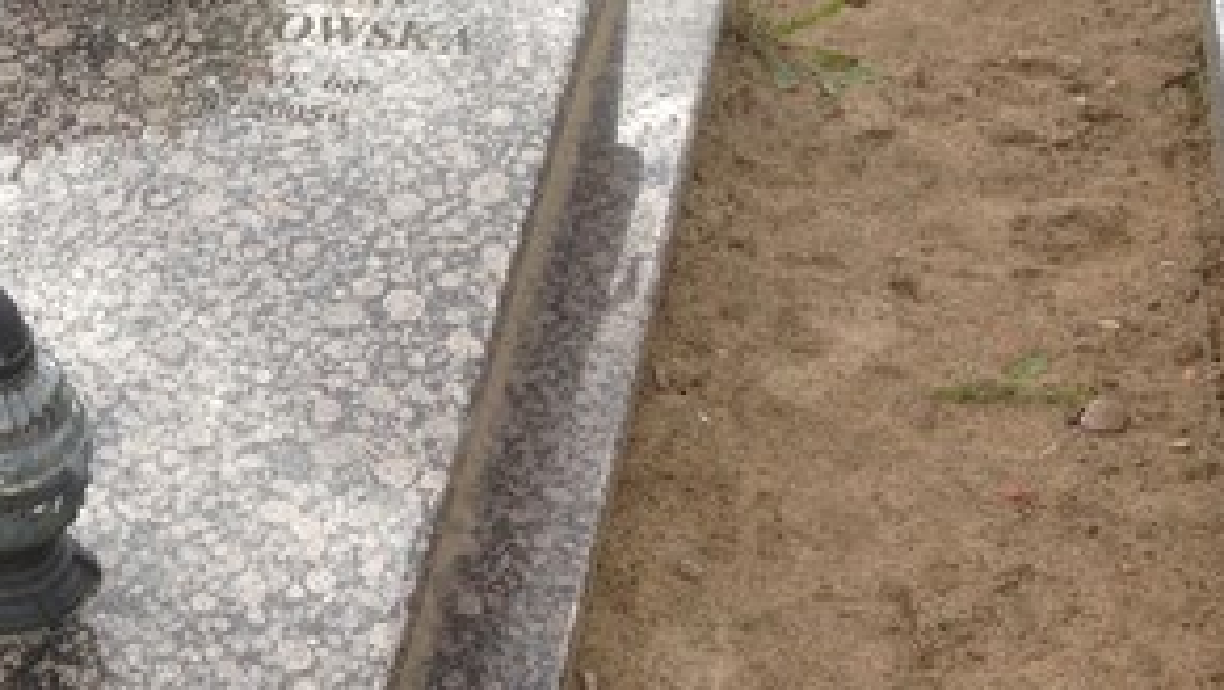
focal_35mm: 79
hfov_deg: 25.7
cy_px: 387
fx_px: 2565
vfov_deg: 15.3
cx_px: 38
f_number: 2.4
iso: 50
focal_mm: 4.12
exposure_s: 1/420
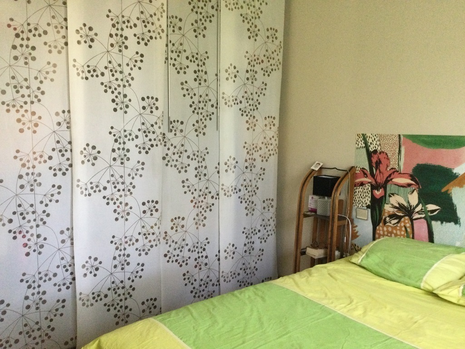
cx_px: 232
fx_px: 416
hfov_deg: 58.4
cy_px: 174
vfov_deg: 45.4
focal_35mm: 31
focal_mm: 3.3
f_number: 2.4
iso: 200
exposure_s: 1/25
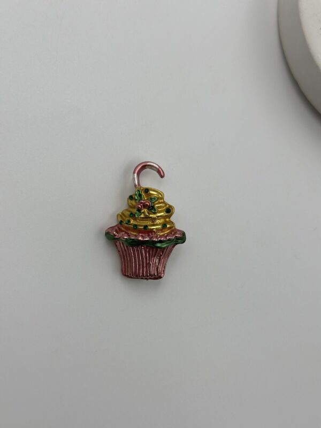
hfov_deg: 30.3
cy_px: 214
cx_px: 160
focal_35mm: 48
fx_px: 593
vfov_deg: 39.7
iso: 80
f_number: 1.78
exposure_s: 1/2304
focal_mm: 6.86
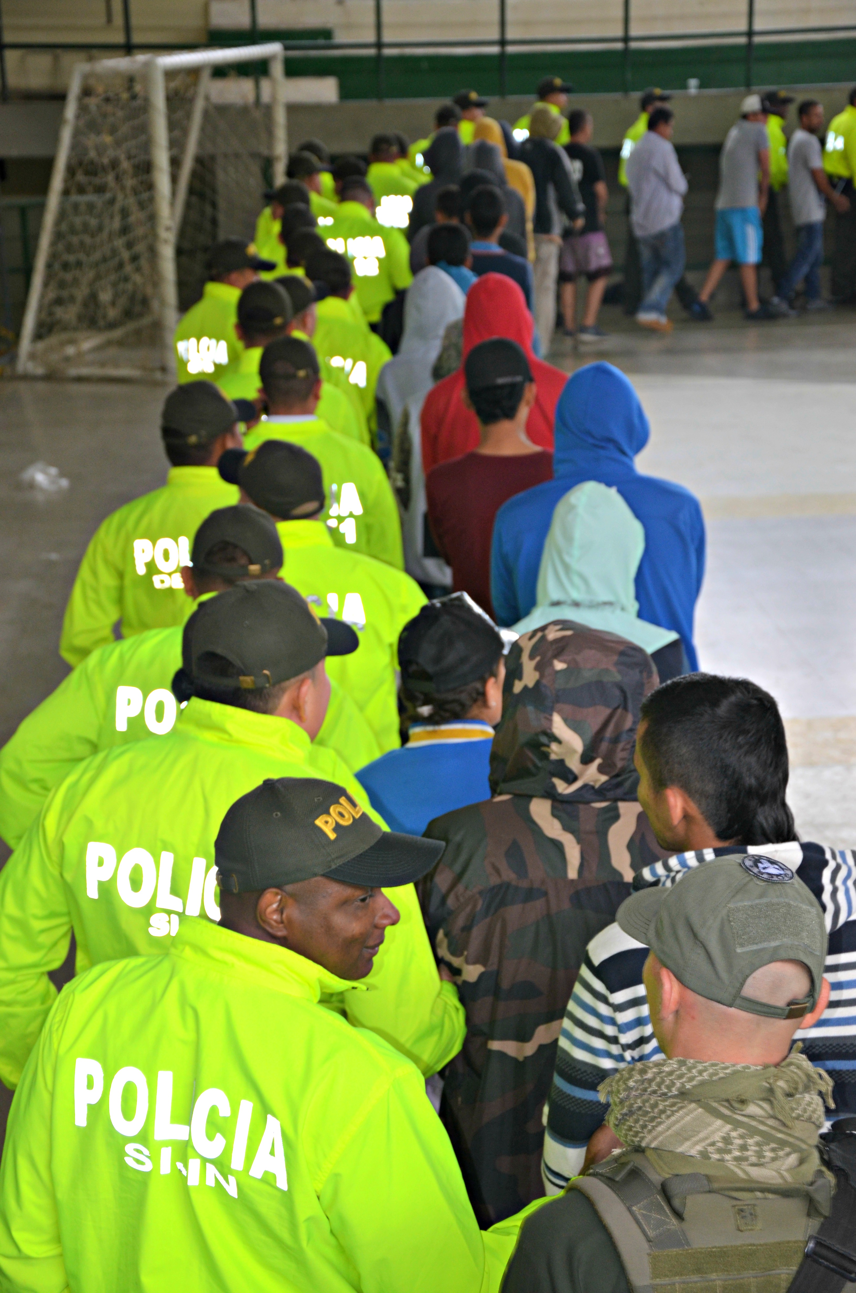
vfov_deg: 27.0
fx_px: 2687
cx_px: 428
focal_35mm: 75
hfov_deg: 18.1
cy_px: 646
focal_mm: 50
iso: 500
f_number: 5
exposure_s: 1/60
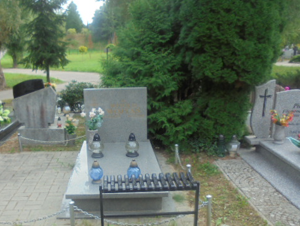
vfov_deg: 40.5
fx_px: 304
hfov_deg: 51.9
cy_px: 137
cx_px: 109
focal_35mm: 35
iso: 100
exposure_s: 1/160
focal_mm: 4.6
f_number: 3.5
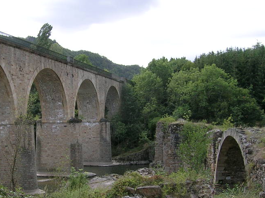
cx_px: 92
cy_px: 128
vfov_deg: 26.4
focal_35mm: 55
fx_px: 421
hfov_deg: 34.7
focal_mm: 5.4
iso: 50
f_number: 4.8
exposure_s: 1/174
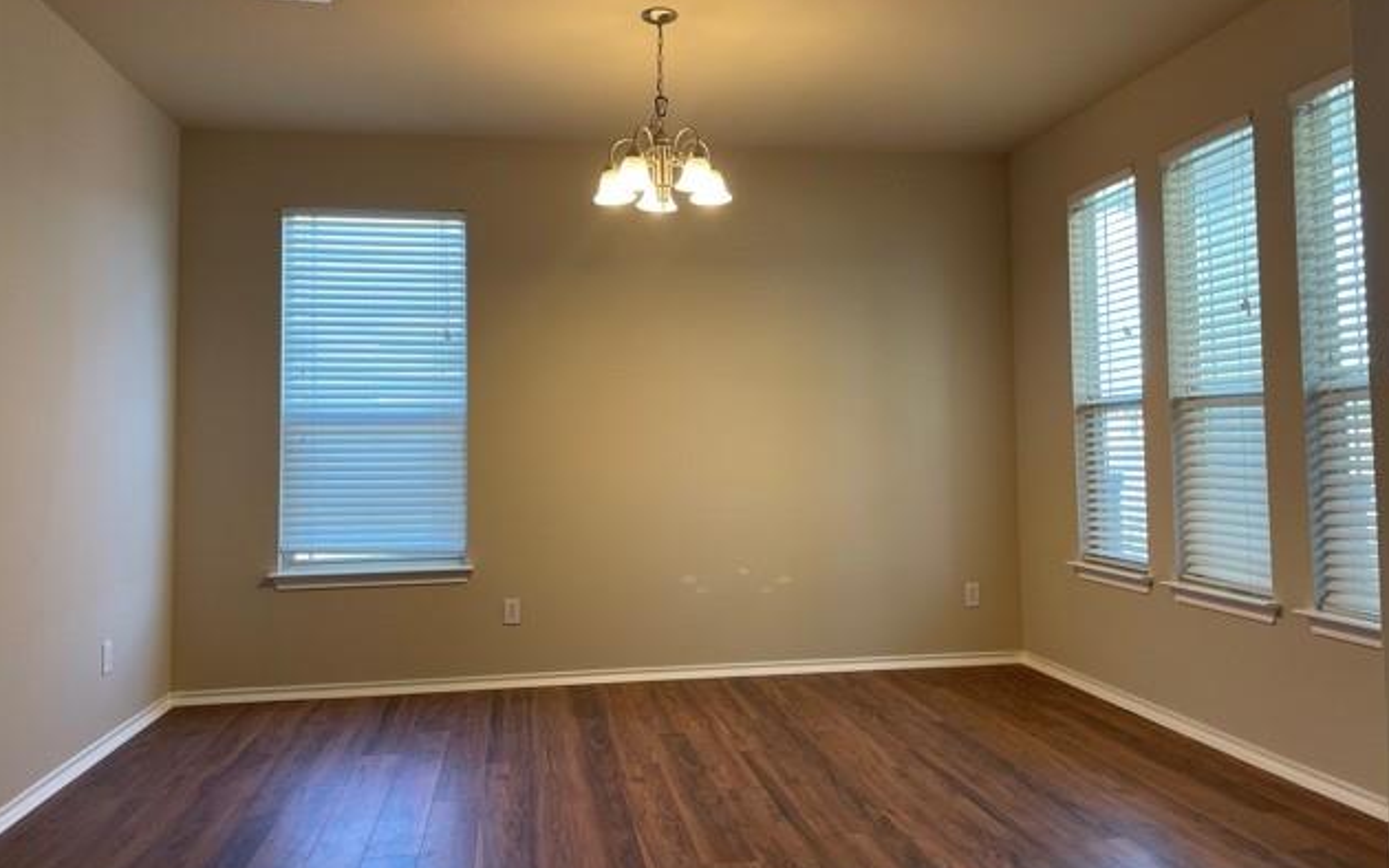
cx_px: 697
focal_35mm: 28
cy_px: 399
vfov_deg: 44.5
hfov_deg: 66.5
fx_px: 1060
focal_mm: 4.2
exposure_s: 1/120
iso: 125
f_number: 1.6
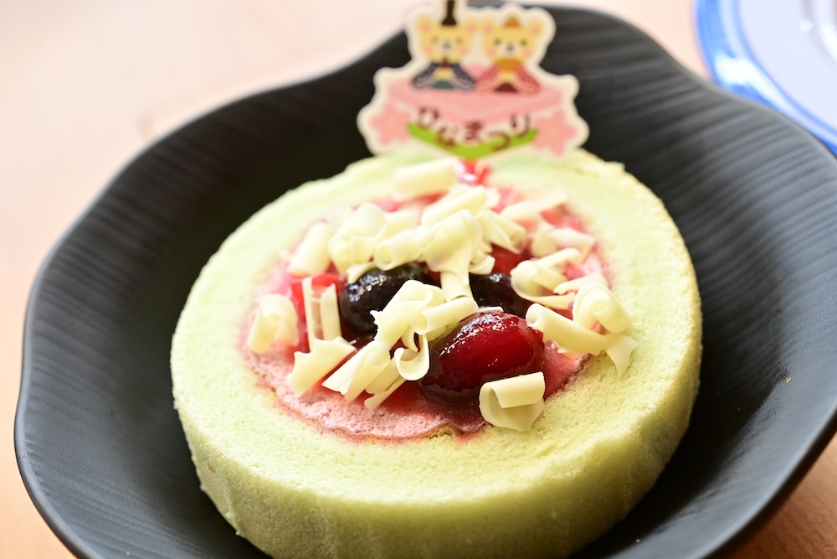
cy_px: 280
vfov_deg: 22.6
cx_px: 418
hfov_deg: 33.4
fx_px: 1395
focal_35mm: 60
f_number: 7.1
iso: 6400
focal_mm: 60
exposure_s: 1/250
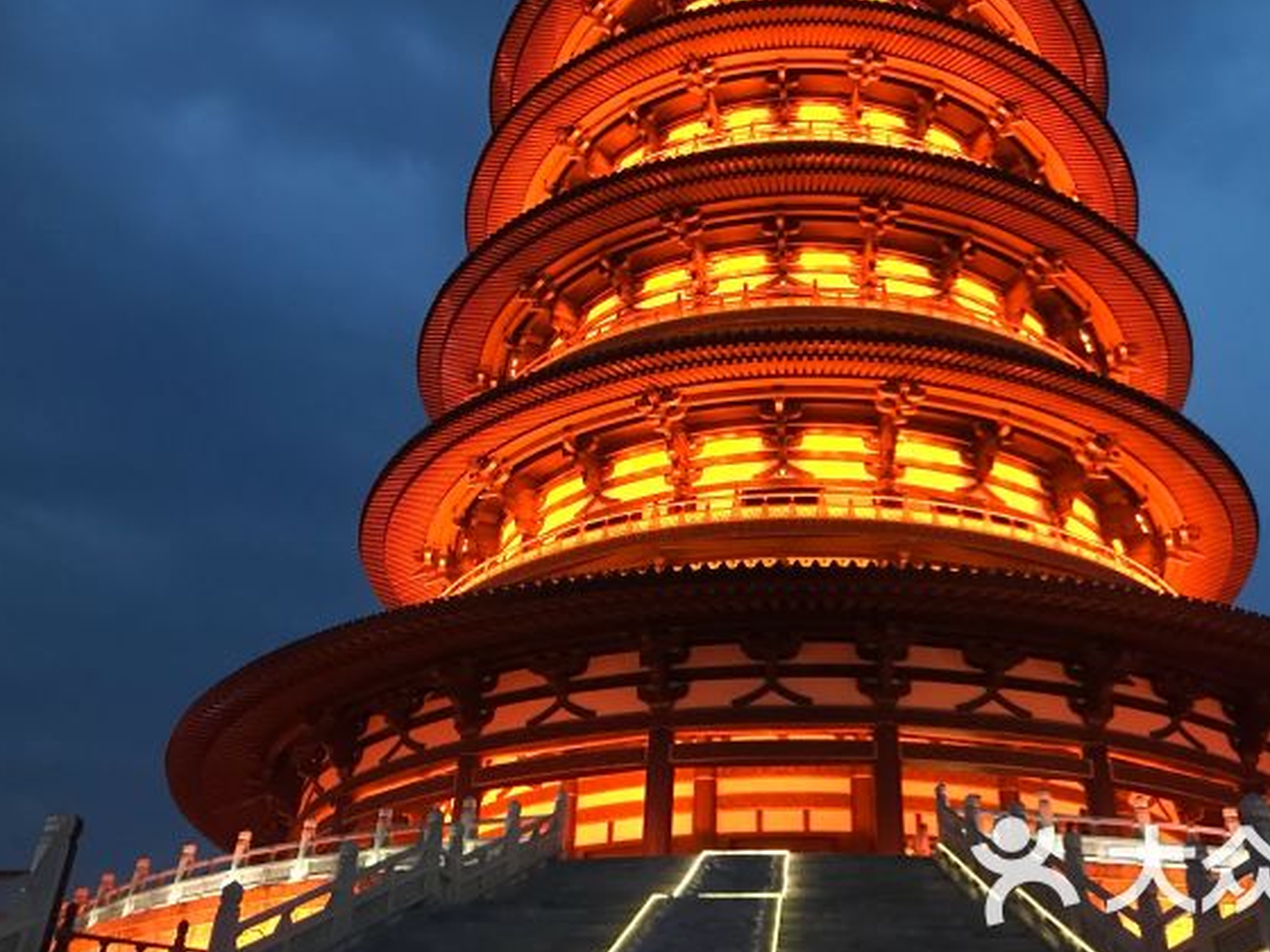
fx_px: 1284
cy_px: 393
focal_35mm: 35
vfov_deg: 40.6
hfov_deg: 52.4
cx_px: 746
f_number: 1.8
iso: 80
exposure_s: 1/5
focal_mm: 3.99
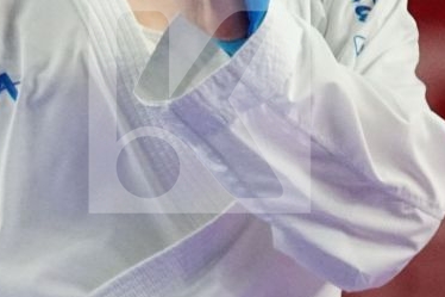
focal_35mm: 1445
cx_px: -203
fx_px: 17853
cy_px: 105
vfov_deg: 1.0
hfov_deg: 1.4
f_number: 2.8
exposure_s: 1/2000
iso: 3200
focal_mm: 200
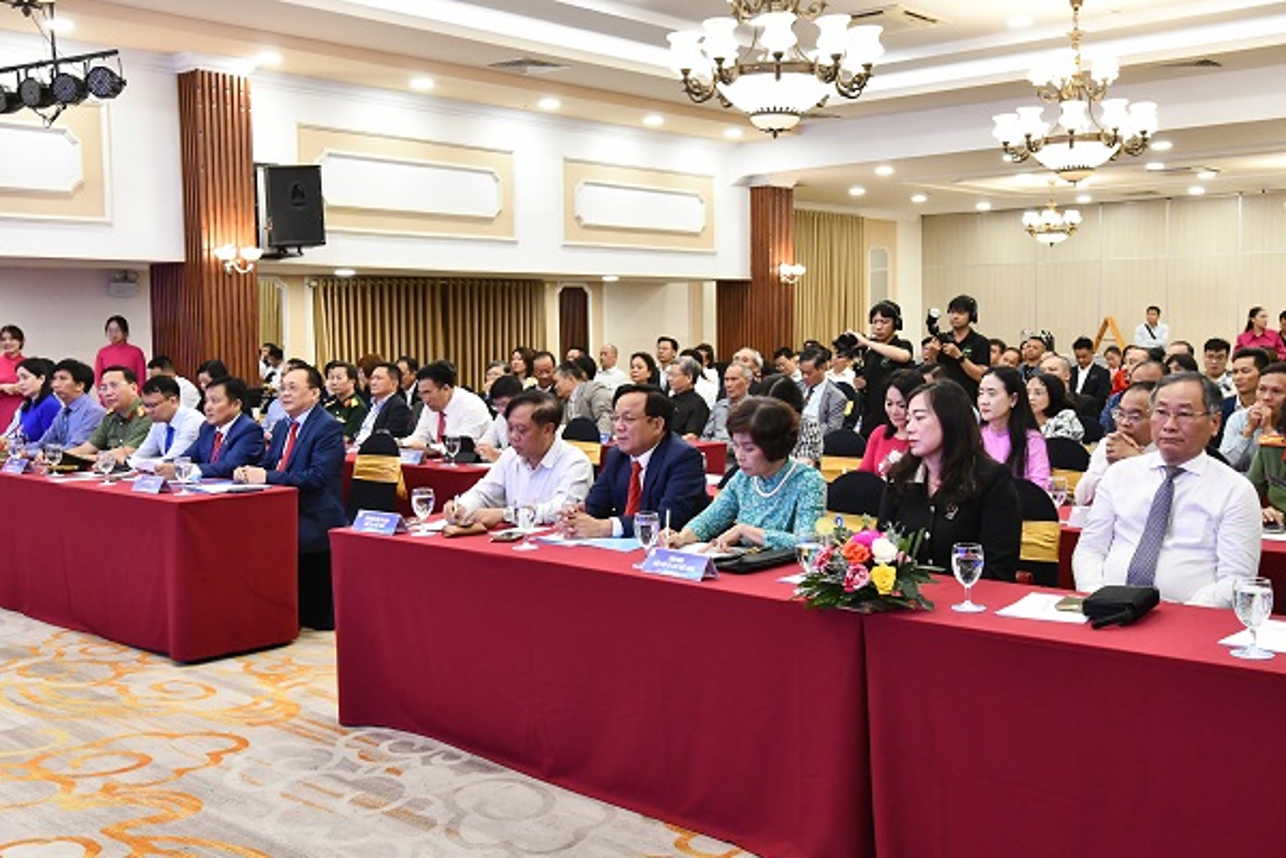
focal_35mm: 37
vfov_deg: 35.9
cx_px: 643
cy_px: 429
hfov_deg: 51.9
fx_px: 1322
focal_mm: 25
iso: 3200
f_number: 9
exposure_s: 1/40
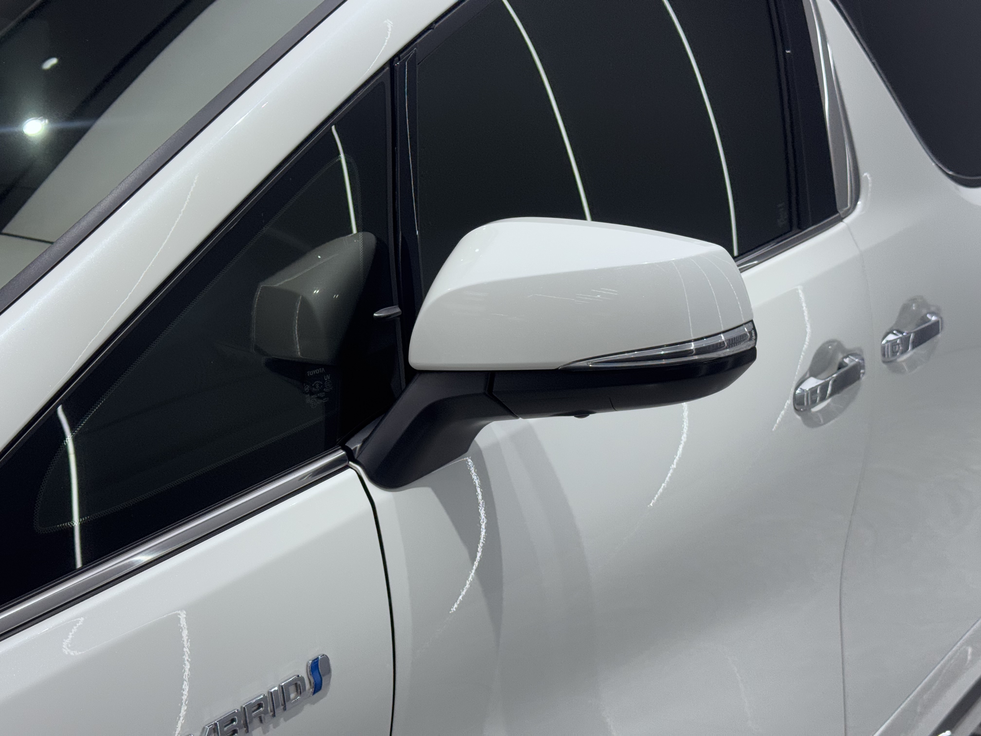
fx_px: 1360
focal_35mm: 48
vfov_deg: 30.3
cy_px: 368
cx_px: 490
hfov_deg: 39.7
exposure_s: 1/272
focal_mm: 6.76
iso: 64
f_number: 1.78
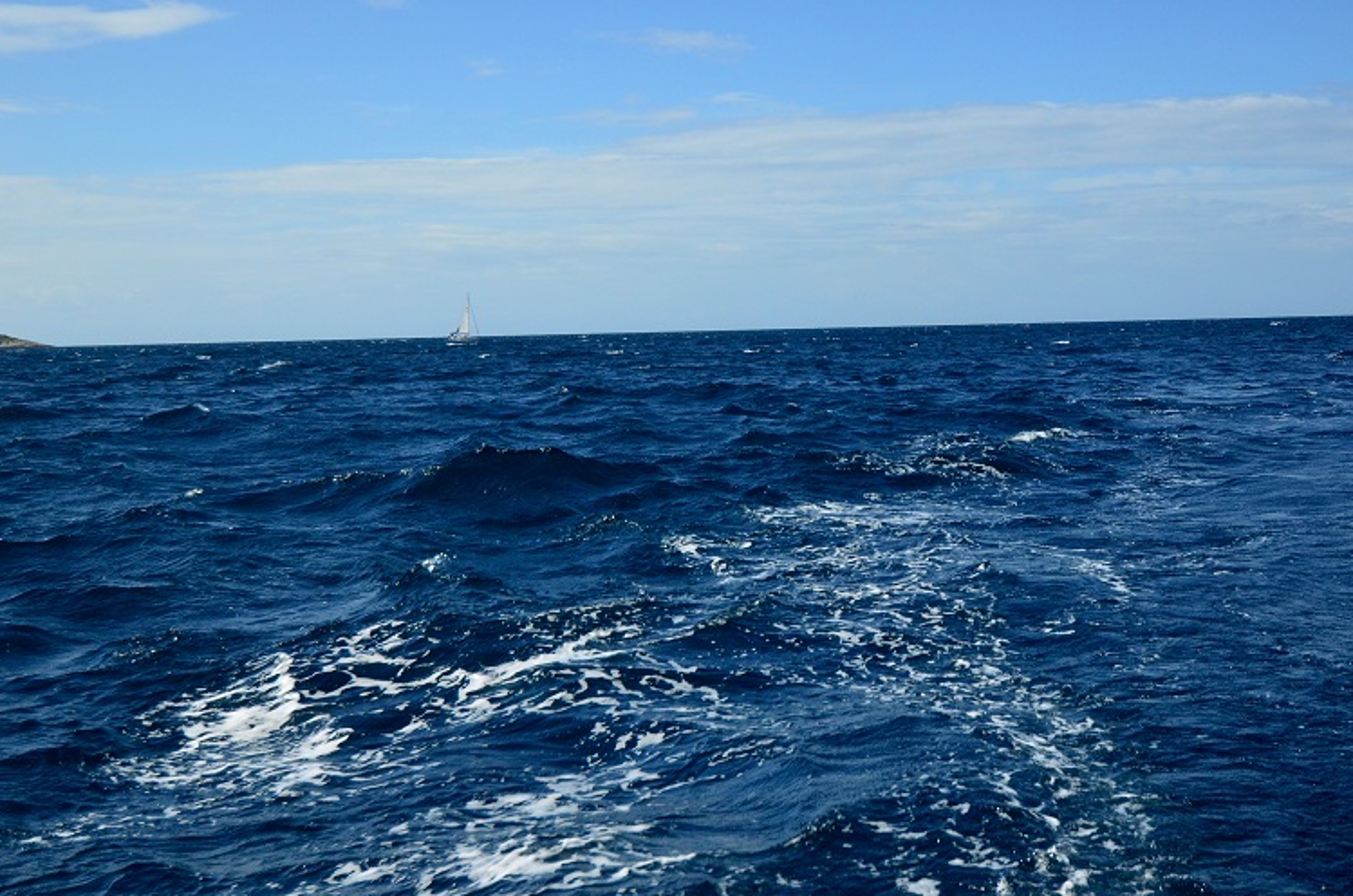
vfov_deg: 27.8
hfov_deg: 41.1
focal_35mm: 48
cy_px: 308
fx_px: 1800
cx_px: 761
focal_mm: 24
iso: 720
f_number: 4.5
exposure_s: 1/8000
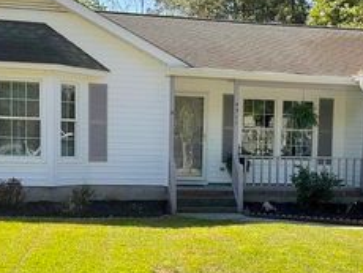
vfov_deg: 23.2
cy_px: 195
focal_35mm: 63
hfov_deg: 30.4
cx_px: 249
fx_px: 661
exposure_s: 1/1121
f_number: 1.8
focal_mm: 3
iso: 25
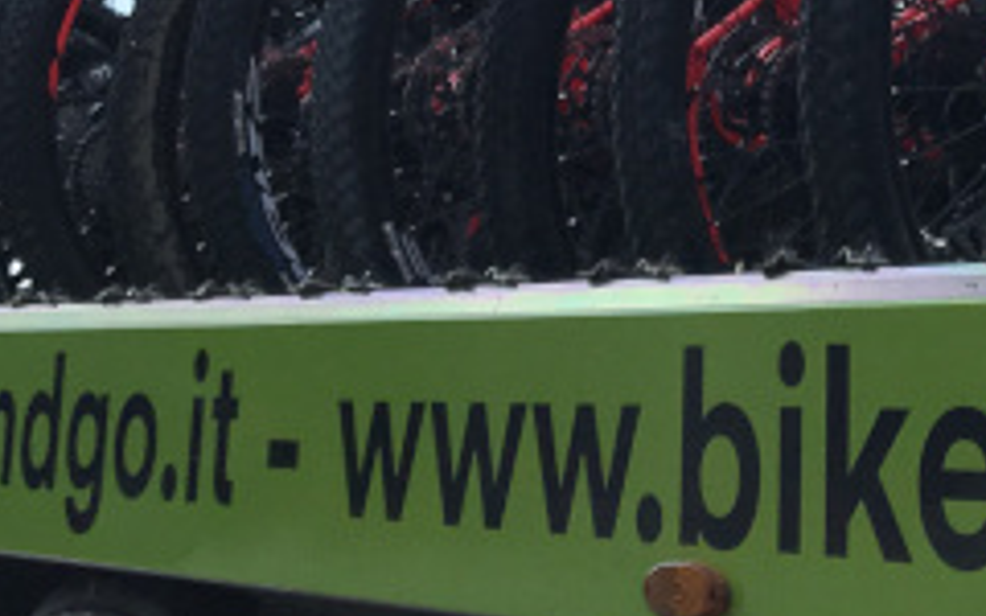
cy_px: -324
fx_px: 2660
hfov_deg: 20.3
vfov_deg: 12.5
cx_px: 982
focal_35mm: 99
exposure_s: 1/1244
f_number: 1.8
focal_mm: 3.99
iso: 20
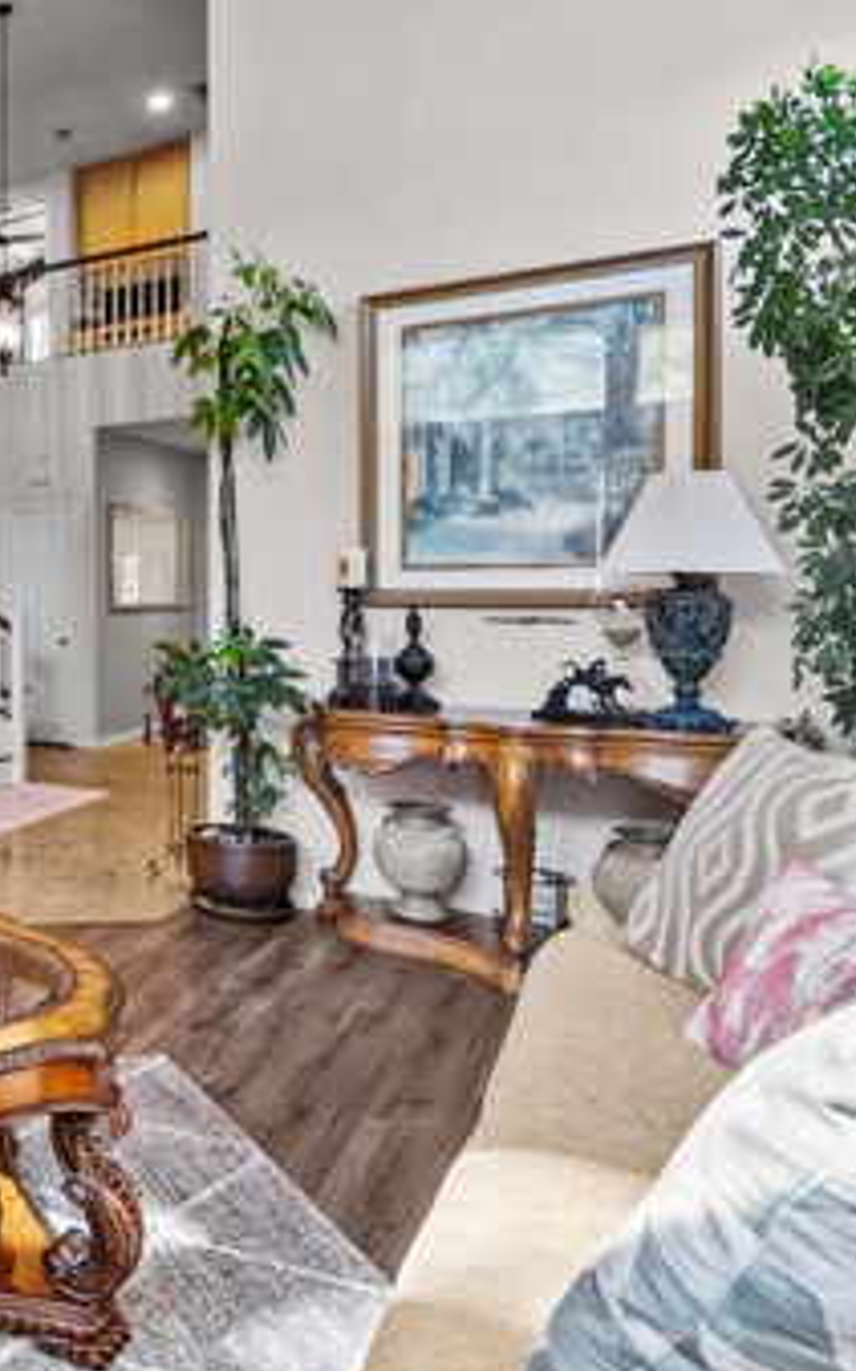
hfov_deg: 34.7
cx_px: -215
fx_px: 1009
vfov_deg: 68.2
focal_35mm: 27
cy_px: 606
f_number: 9
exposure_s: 1.6
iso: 100
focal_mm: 14
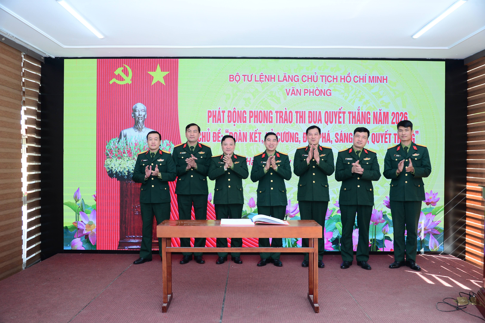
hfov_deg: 60.3
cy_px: 162
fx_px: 418
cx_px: 242
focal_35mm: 31
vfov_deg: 42.3
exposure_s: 1/80
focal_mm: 31
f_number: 5.6
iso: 640
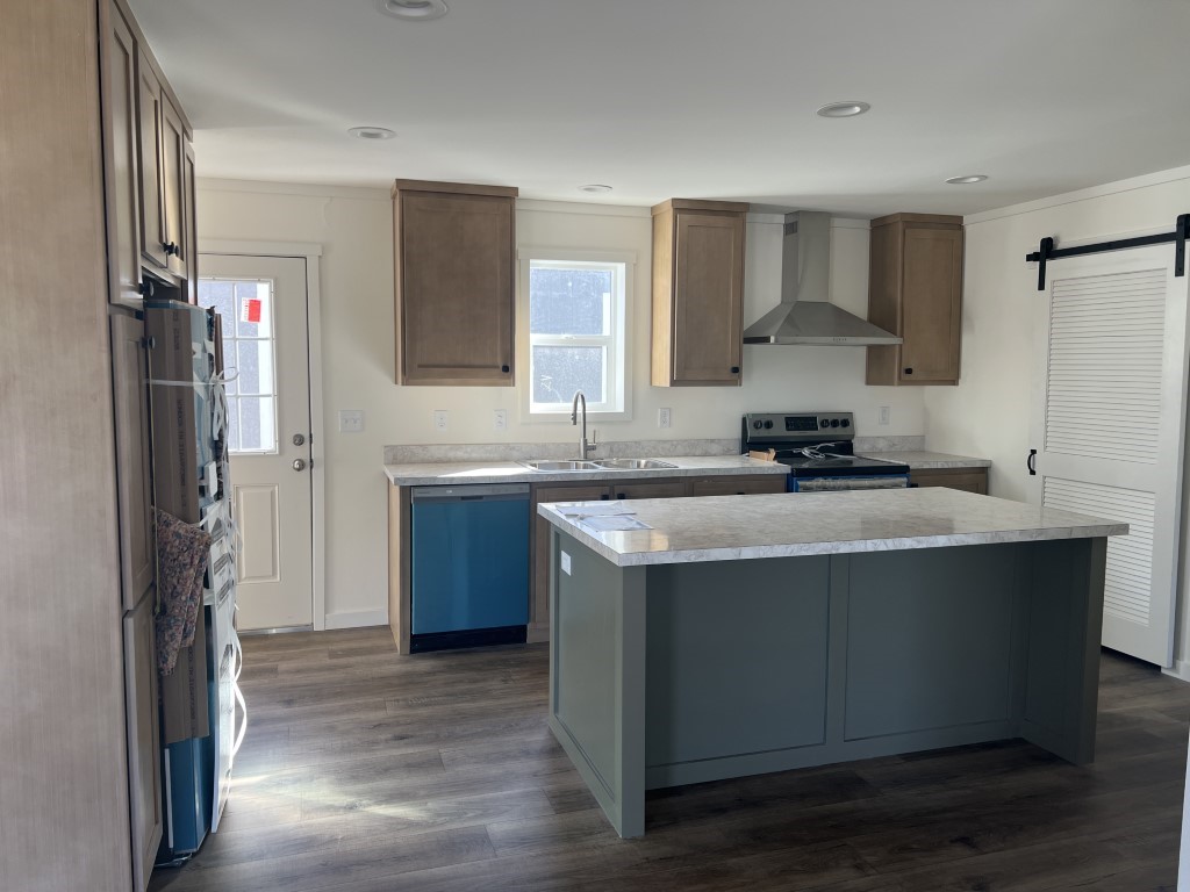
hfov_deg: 67.3
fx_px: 894
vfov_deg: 53.1
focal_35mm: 26
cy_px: 446
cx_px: 595
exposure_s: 1/121
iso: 40
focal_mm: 5.7
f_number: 1.5
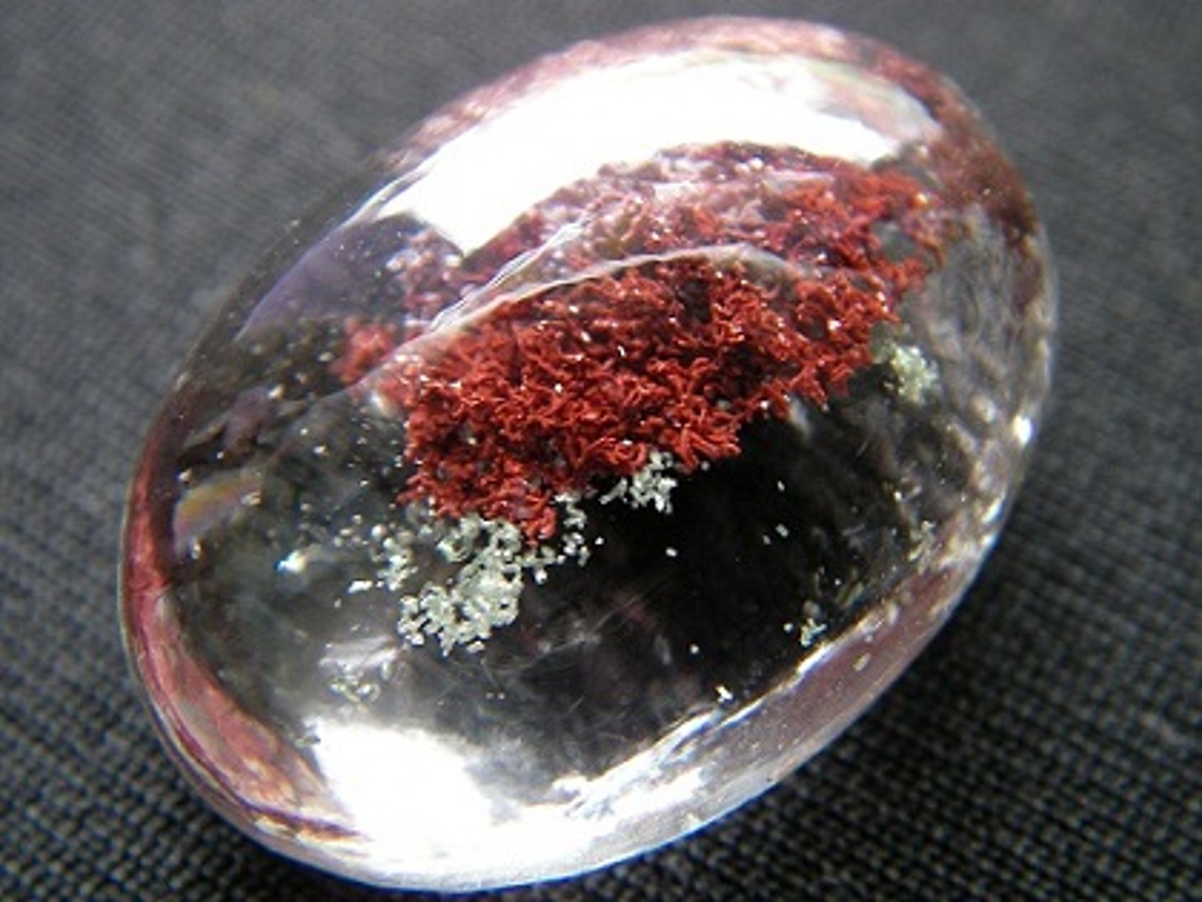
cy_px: 451
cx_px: 601
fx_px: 1320
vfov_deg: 37.7
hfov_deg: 49.0
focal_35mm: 38
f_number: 3.3
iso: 100
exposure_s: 1/23.8
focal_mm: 6.3
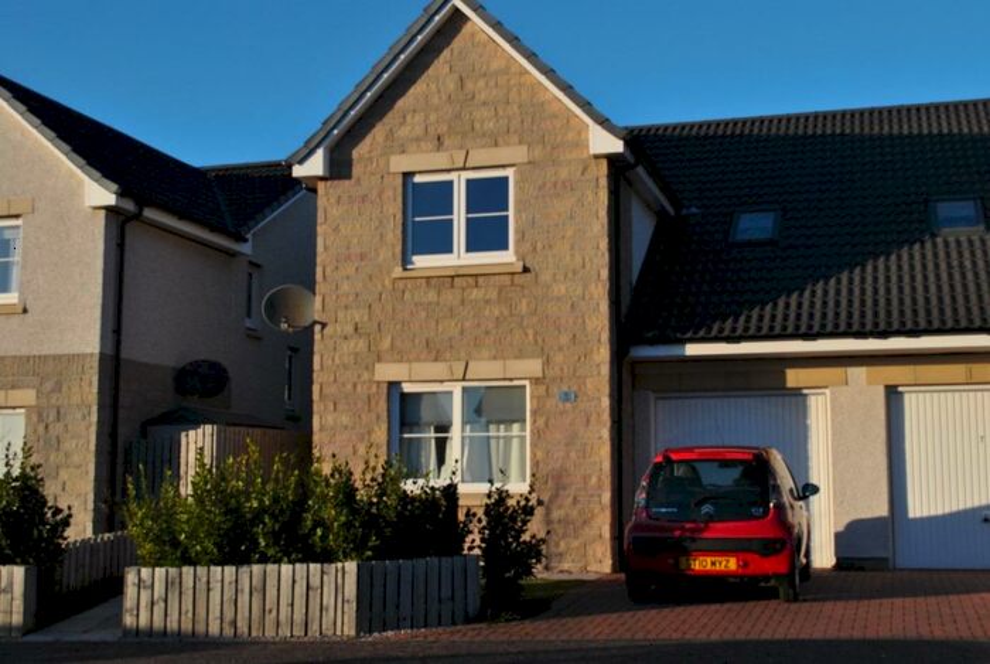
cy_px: 332
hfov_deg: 41.1
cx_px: 495
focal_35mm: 48
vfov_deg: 28.2
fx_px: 1322
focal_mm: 32
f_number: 8
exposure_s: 1/640
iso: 400
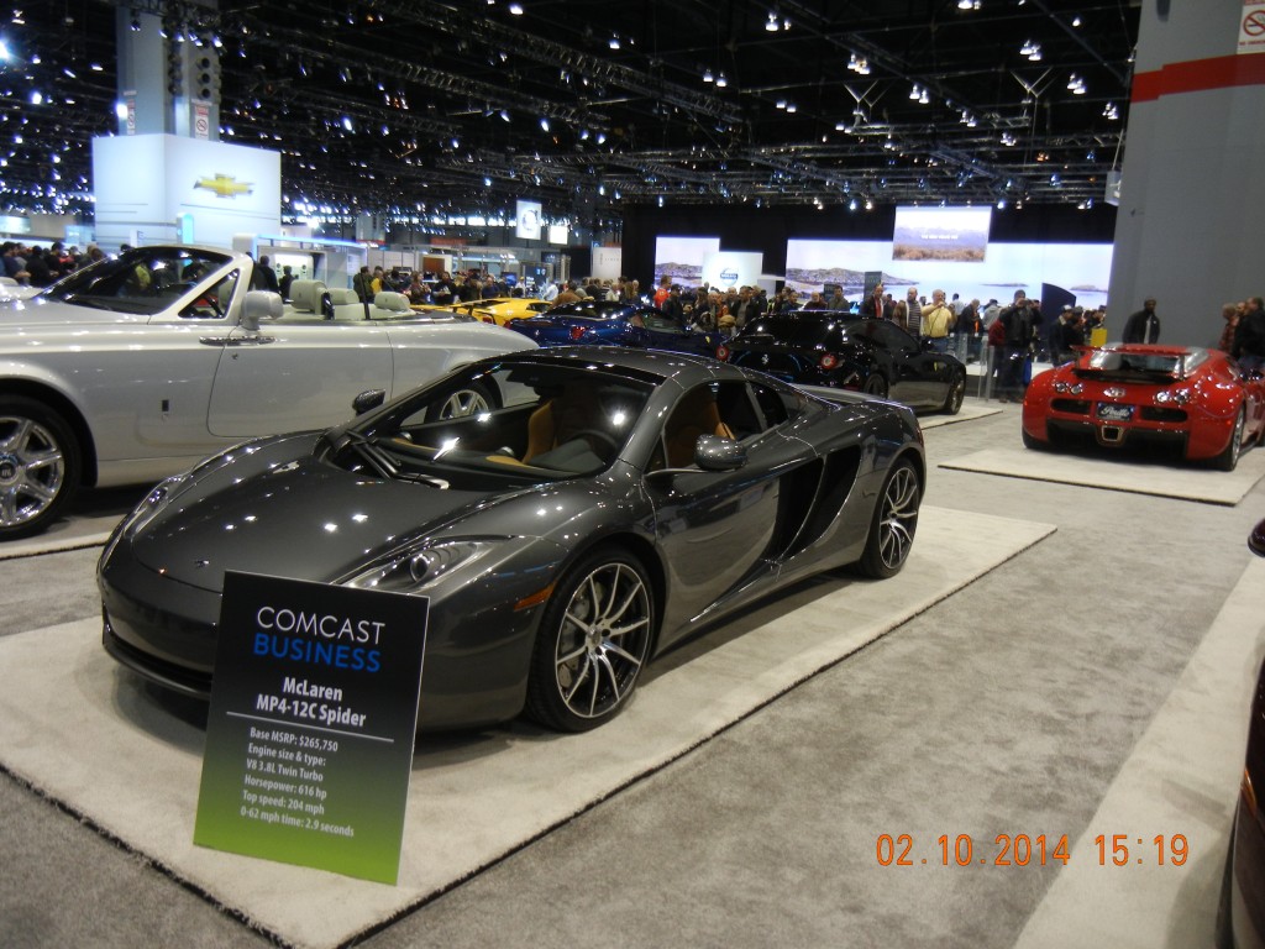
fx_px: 1096
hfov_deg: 60.0
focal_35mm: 30
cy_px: 474
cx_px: 632
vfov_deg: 46.8
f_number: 3.5
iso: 238
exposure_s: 1/51
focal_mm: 5.4
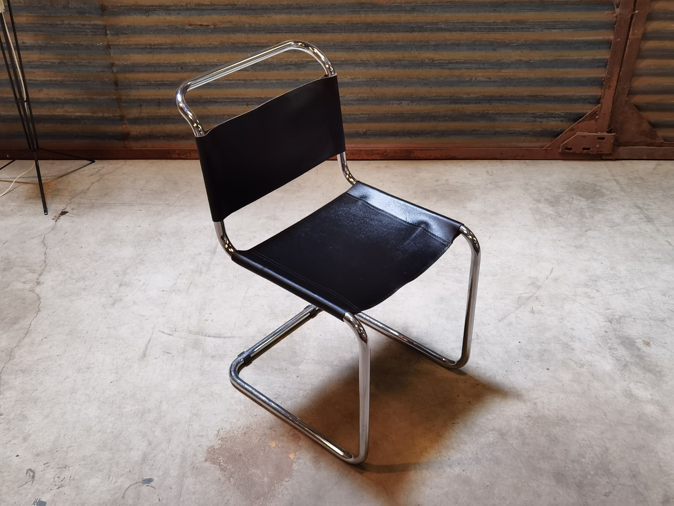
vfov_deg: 36.8
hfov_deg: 47.9
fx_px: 759
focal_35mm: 39
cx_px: 337
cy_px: 253
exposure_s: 1/50
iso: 400
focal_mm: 6.71
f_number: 1.9
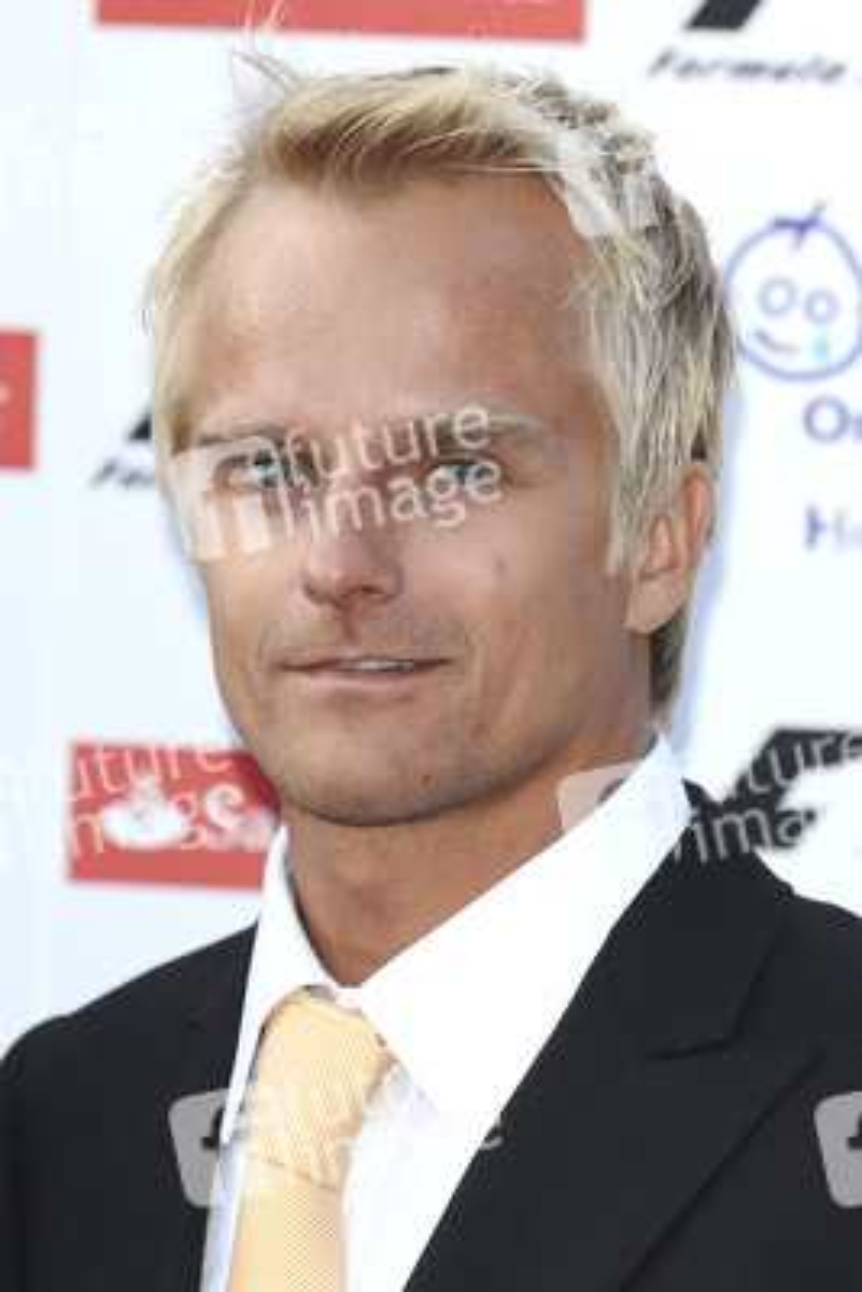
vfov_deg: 6.9
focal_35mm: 300
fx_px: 10765
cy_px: 646
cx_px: 431
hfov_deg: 4.6
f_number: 5
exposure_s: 1/250
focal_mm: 200
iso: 320
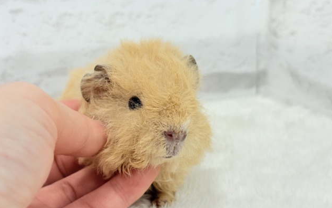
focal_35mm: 56
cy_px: 95
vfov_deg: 23.1
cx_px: 167
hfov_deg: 36.3
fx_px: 507
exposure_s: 1/100
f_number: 1.6
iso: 64
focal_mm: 5.96
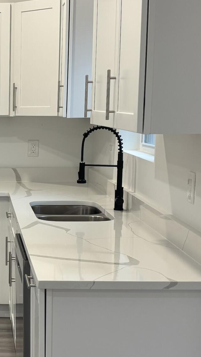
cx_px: -50
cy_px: 219
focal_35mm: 75
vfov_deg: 28.1
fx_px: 711
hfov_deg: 15.4
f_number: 1.6
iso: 80
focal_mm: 5.96
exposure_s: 1/60
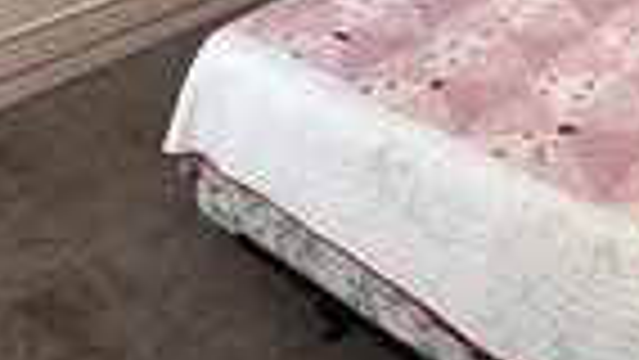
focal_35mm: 46
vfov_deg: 20.7
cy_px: -230
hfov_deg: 44.4
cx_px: 367
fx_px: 780
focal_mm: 2.22
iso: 64
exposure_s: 1/99
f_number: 2.2
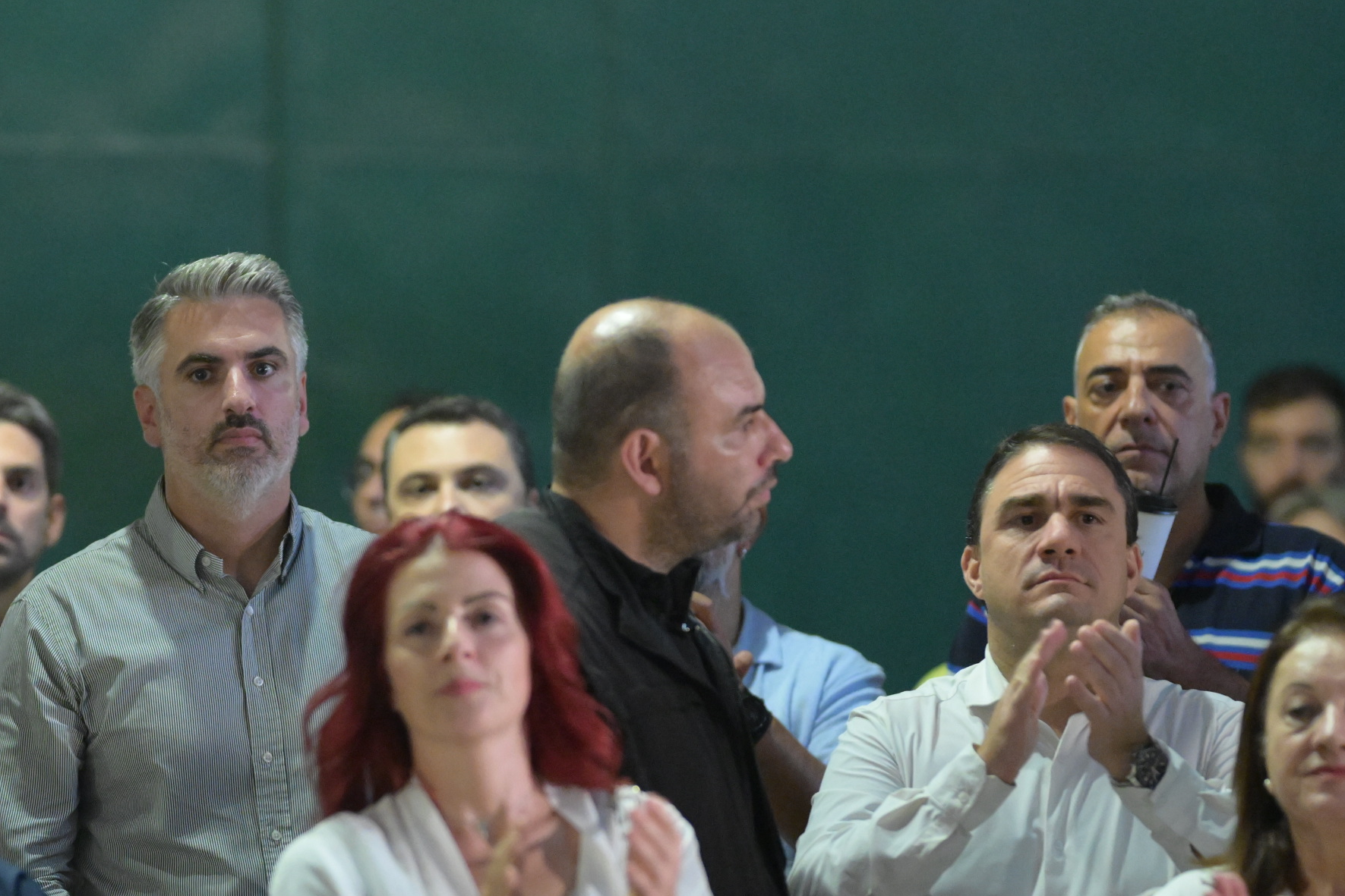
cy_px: 765
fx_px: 9228
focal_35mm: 247
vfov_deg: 5.6
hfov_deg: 8.3
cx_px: 276
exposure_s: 1/200
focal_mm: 135
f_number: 1.8
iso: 6400
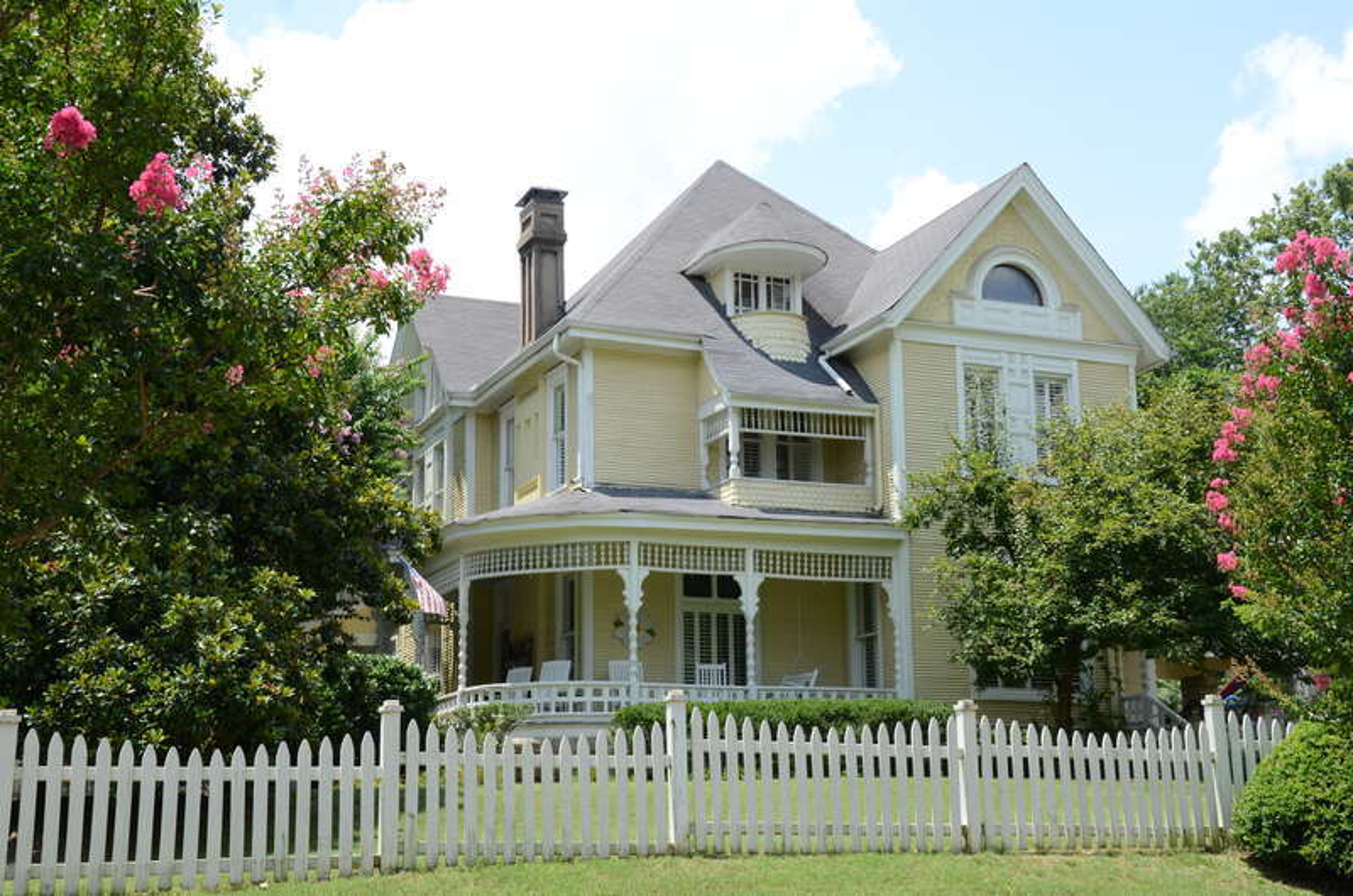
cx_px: 676
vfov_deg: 26.4
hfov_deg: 39.0
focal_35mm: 51
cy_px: 448
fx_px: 1913
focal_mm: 34
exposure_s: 1/320
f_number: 8
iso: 250
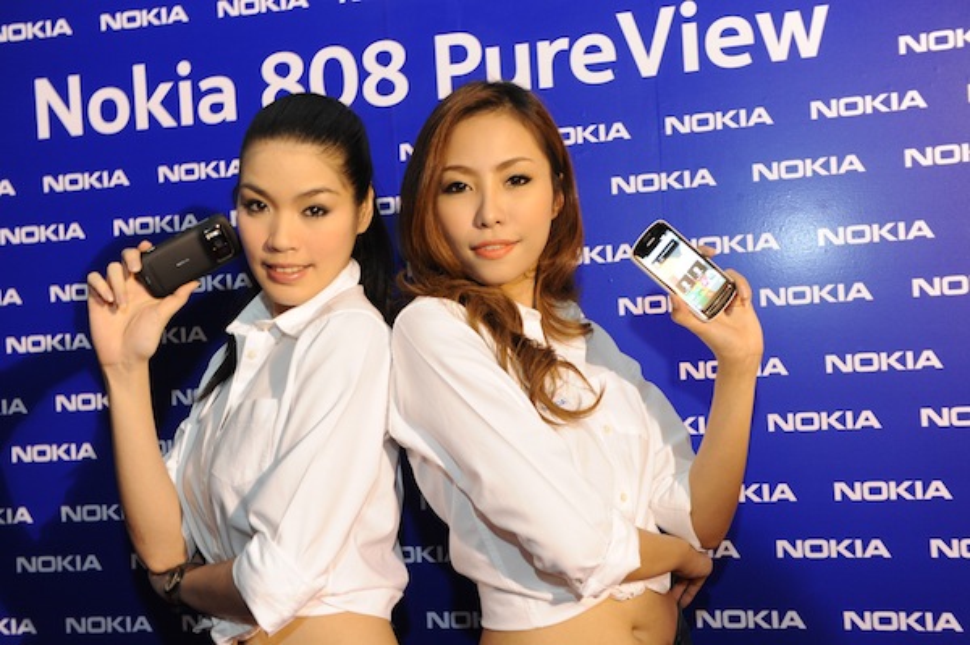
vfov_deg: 28.0
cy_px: 322
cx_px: 485
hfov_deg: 41.1
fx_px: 1292
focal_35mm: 48
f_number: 4.5
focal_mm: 48
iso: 1600
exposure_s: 1/50
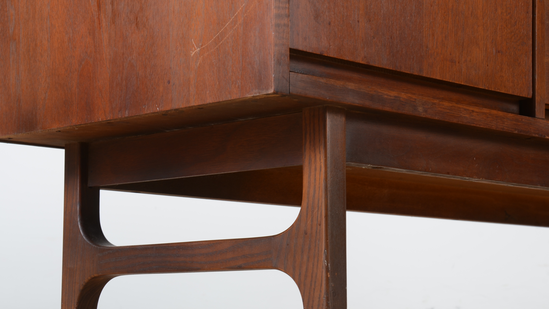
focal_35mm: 86
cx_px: 269
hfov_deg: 24.7
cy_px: 188
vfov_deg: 14.1
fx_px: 1252
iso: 125
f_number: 11
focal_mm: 52
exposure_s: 1/160
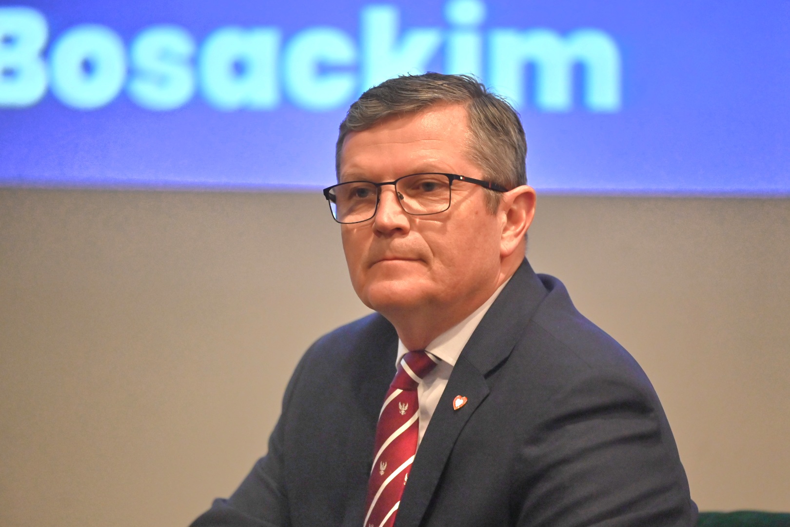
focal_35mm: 180
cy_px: 264
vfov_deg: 7.6
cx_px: 395
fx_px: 3950
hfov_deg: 11.4
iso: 3600
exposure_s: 1/400
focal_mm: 180
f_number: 2.8
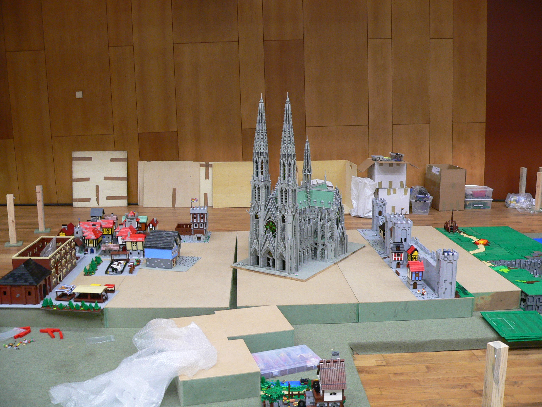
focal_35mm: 36
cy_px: 204
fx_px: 564
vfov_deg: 39.7
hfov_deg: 51.4
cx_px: 271
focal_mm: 6
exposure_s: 1/20
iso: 200
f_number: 2.8
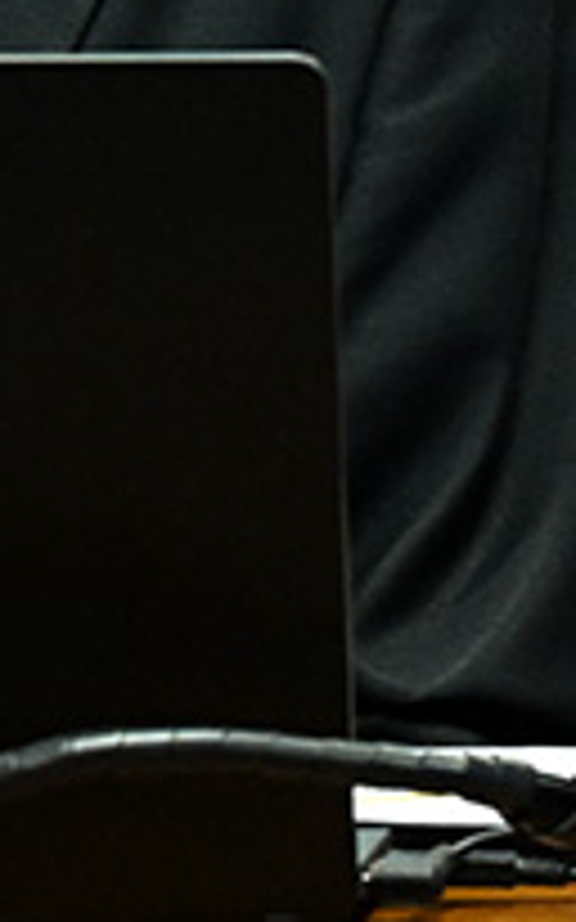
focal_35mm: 769
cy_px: -310
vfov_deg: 2.7
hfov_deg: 1.7
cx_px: -248
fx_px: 19328
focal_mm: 120
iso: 2500
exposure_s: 1/160
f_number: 4
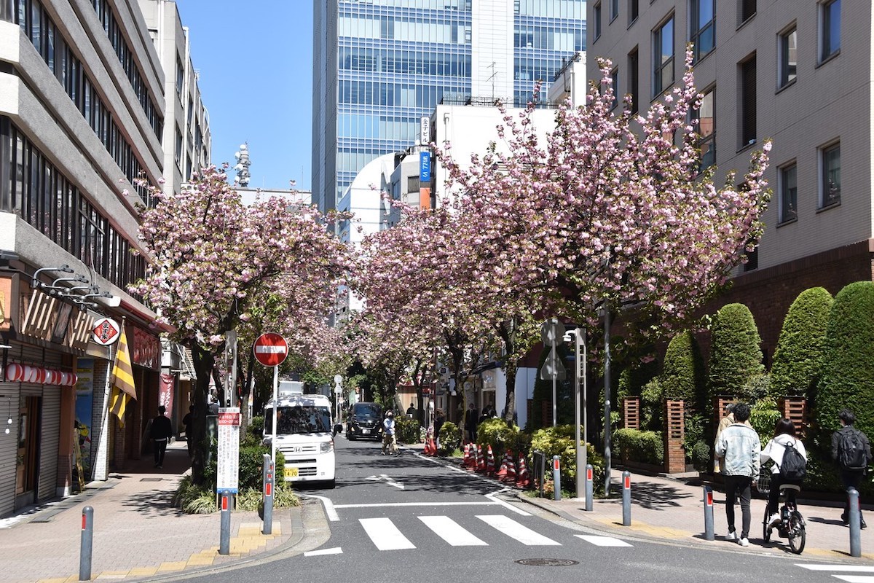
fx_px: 1165
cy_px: 292
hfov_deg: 41.1
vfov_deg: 28.1
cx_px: 437
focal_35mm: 48
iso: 200
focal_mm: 32
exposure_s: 1/320
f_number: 9
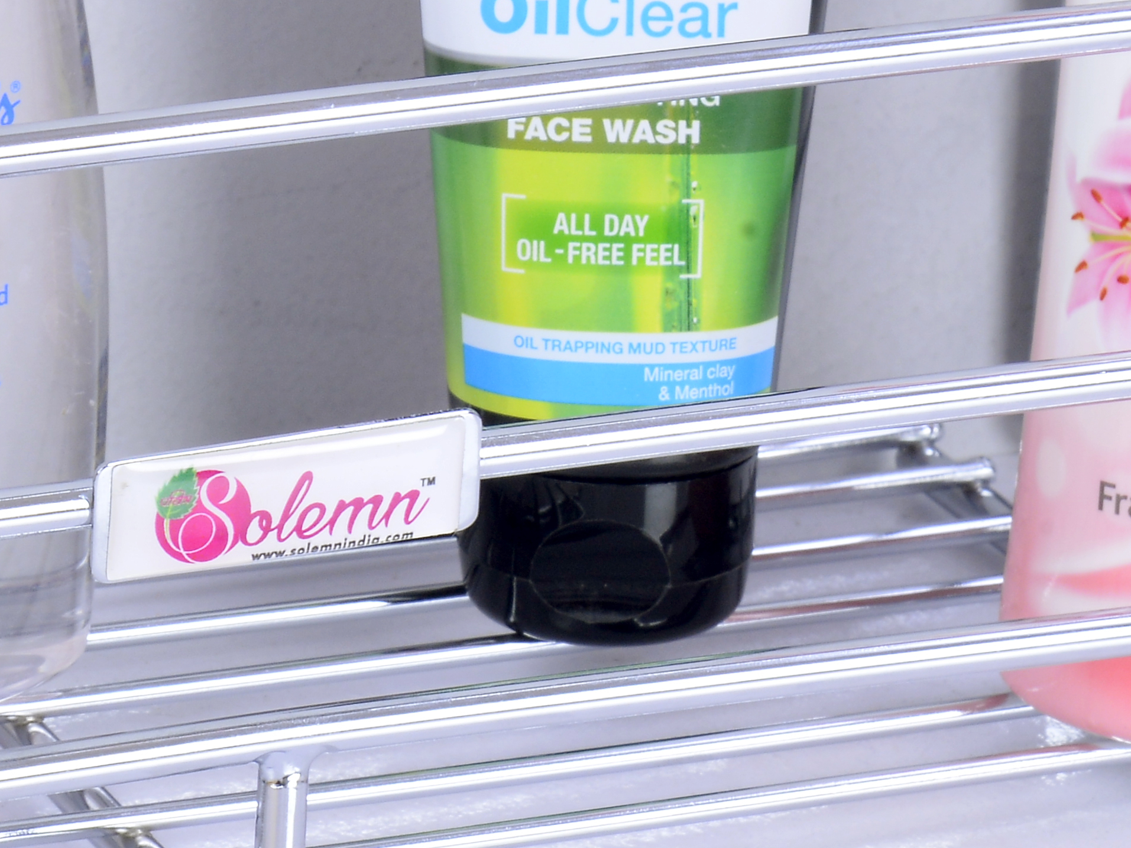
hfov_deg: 4.9
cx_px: 48
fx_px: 13299
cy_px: 102
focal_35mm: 407
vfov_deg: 3.7
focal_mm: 110
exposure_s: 1/125
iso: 320
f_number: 19
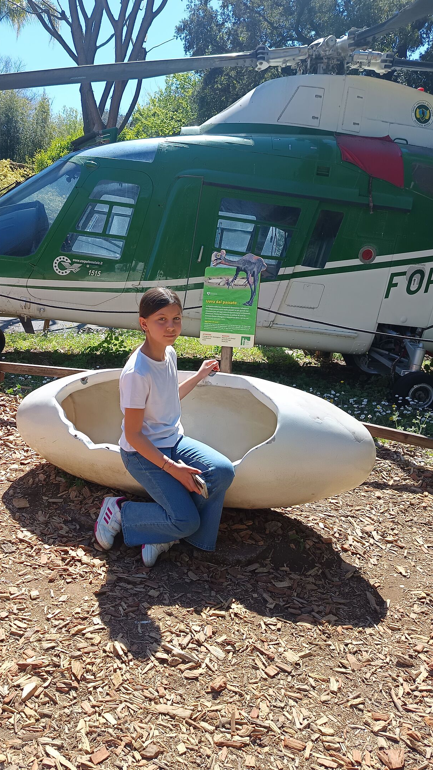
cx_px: 151
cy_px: 390
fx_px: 592
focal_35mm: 29
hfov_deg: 39.8
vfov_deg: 66.1
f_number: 1.7
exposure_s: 1/223
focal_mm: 5.31
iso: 50
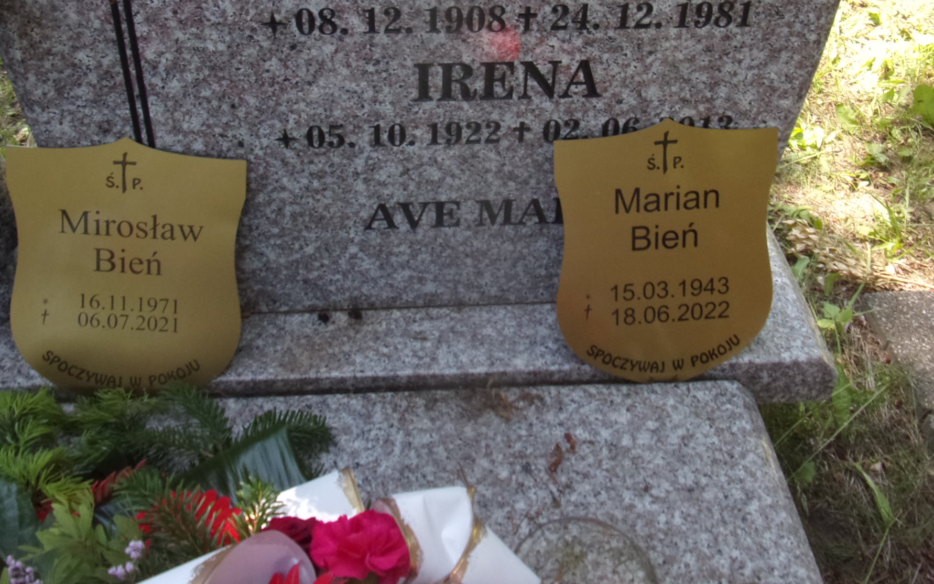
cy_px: 116
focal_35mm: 37
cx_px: 474
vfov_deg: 33.4
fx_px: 942
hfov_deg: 52.7
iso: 80
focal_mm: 4.3
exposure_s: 1/140
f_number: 3.3
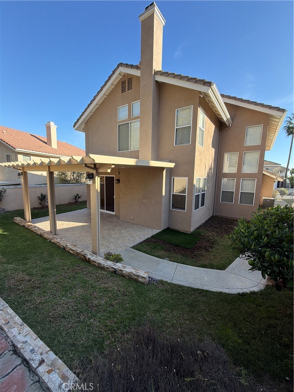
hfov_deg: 85.7
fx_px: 159
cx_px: 147
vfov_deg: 102.1
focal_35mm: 14
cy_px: 196
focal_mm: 2.22
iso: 40
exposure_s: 1/502
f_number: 2.2
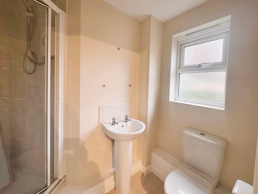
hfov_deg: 102.0
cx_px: 129
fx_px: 104
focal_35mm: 14
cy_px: 97
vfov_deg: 85.7
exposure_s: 1/50
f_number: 2.2
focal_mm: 2.22
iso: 320
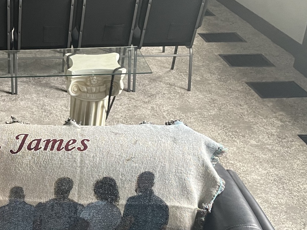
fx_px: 559
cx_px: -16
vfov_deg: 23.1
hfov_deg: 28.4
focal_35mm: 63
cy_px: 170
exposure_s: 1/60
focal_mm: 4.2
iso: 320
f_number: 1.6
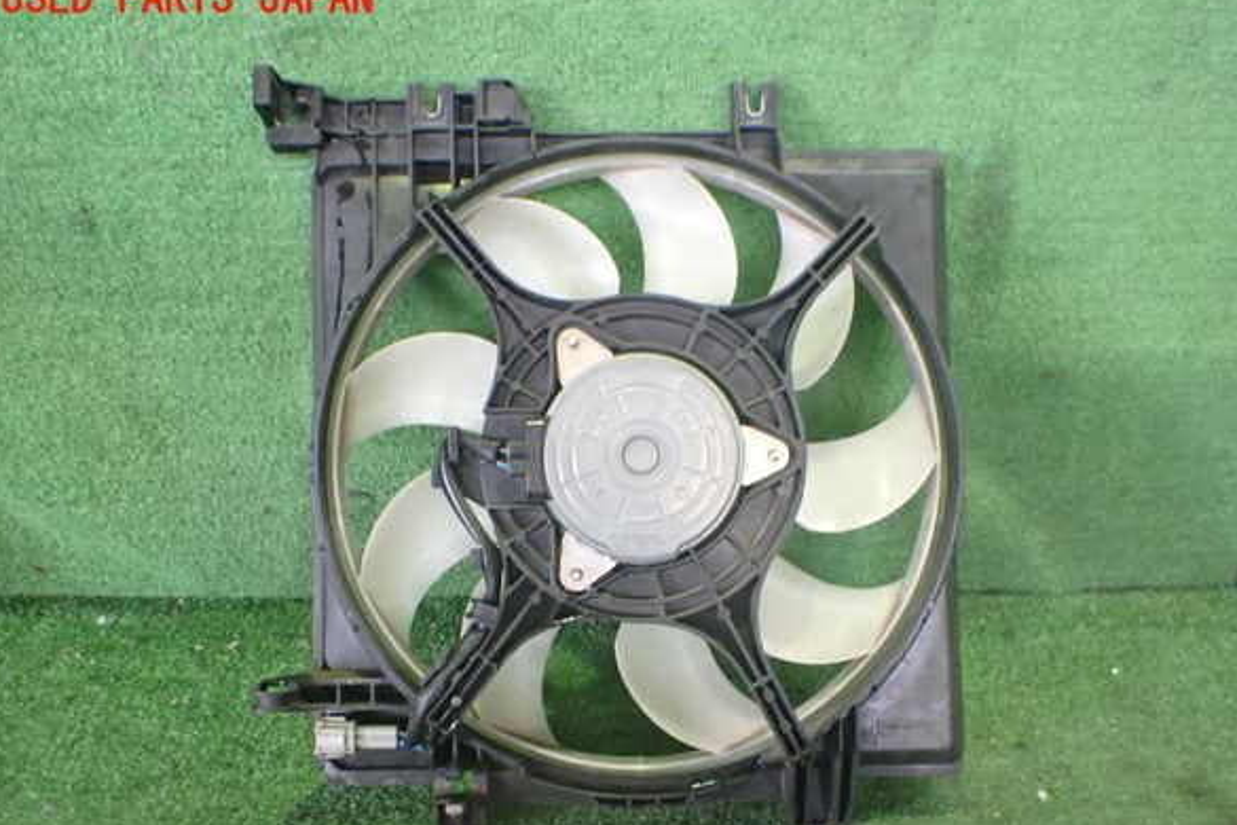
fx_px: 1099
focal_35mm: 32
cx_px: 624
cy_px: 448
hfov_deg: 58.7
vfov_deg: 41.1
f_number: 2.3
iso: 800
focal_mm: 5.4
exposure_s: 1/40
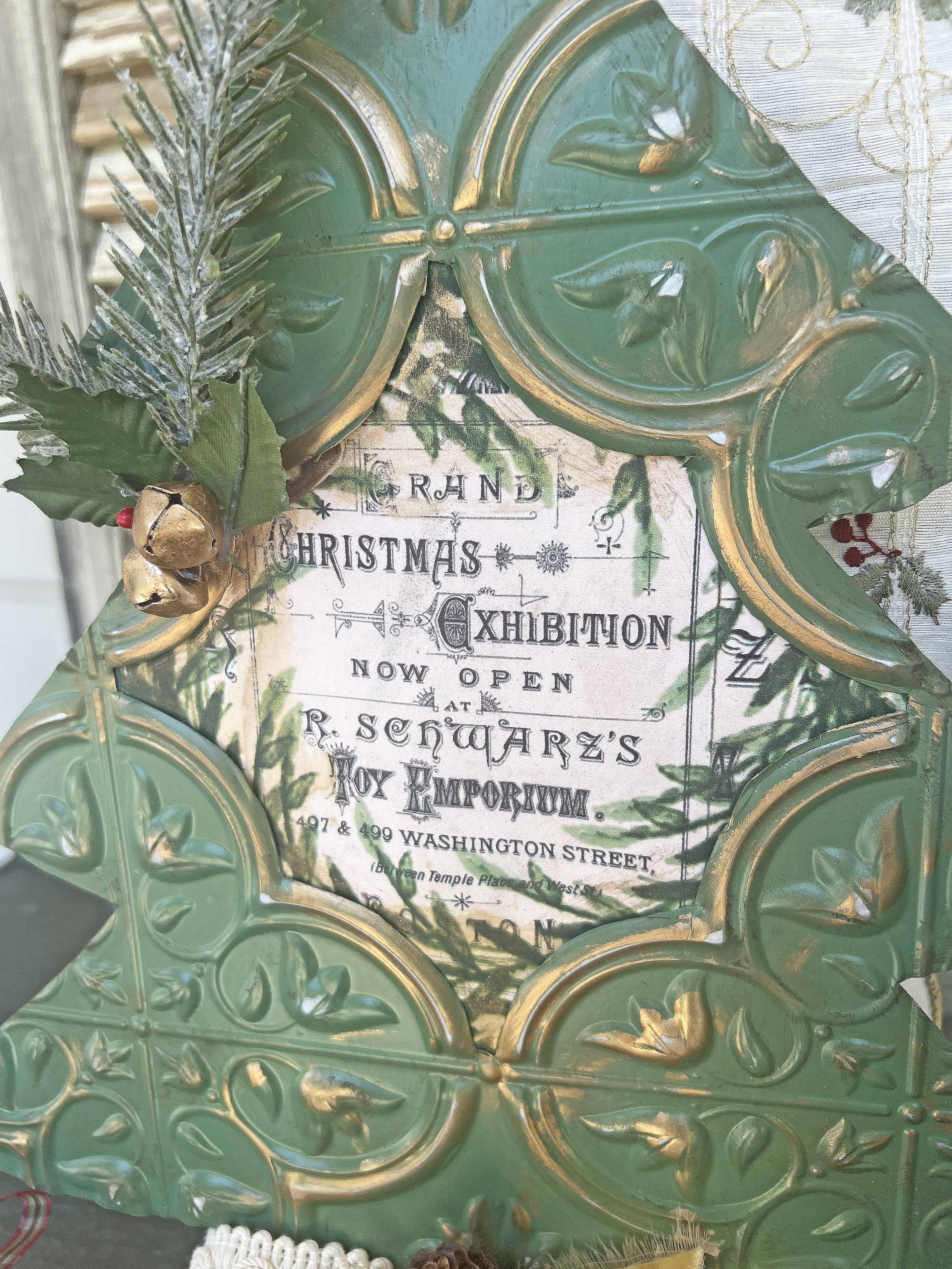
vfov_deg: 67.3
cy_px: 634
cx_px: 476
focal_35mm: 26
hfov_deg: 53.1
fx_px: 953
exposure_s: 1/421
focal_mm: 5.7
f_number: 1.5
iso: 50
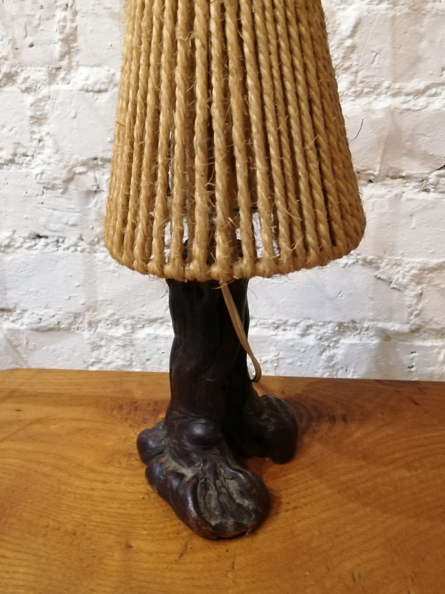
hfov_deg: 44.2
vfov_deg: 56.4
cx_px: 224
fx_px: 548
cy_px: 236
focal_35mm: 32
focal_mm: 3.81
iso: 640
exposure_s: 1/16.7
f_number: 2.2
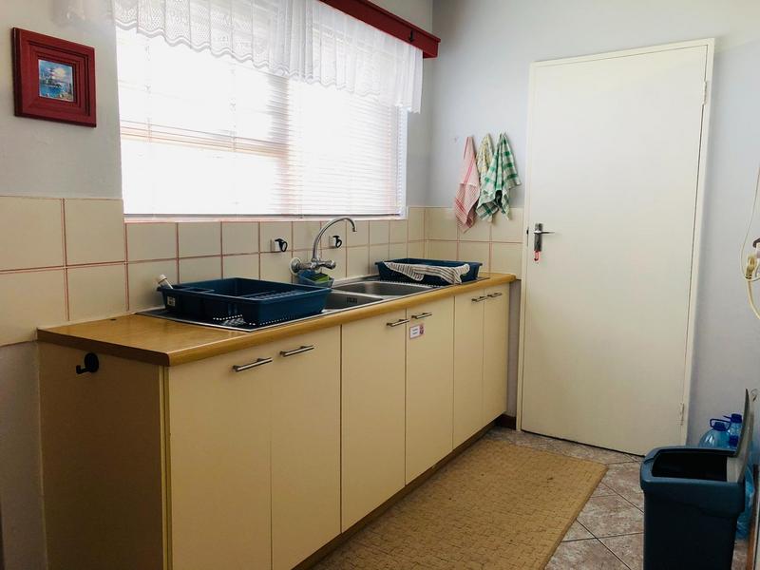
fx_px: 615
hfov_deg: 63.4
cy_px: 285
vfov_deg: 49.7
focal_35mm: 28
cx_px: 380
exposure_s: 1/33
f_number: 1.8
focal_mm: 3.99
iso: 20
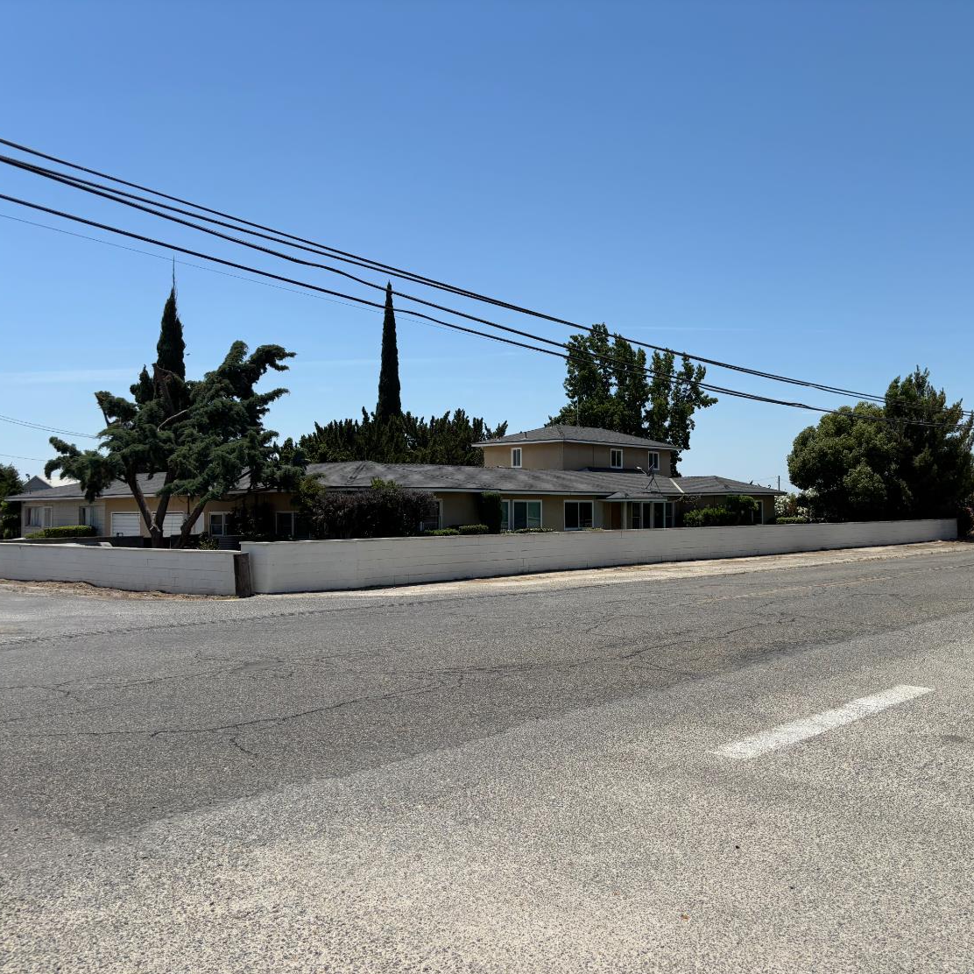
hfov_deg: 51.9
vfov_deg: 52.5
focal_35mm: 31
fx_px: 987
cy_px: 491
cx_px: 618
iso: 50
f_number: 1.6
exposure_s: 1/5348
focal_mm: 5.96
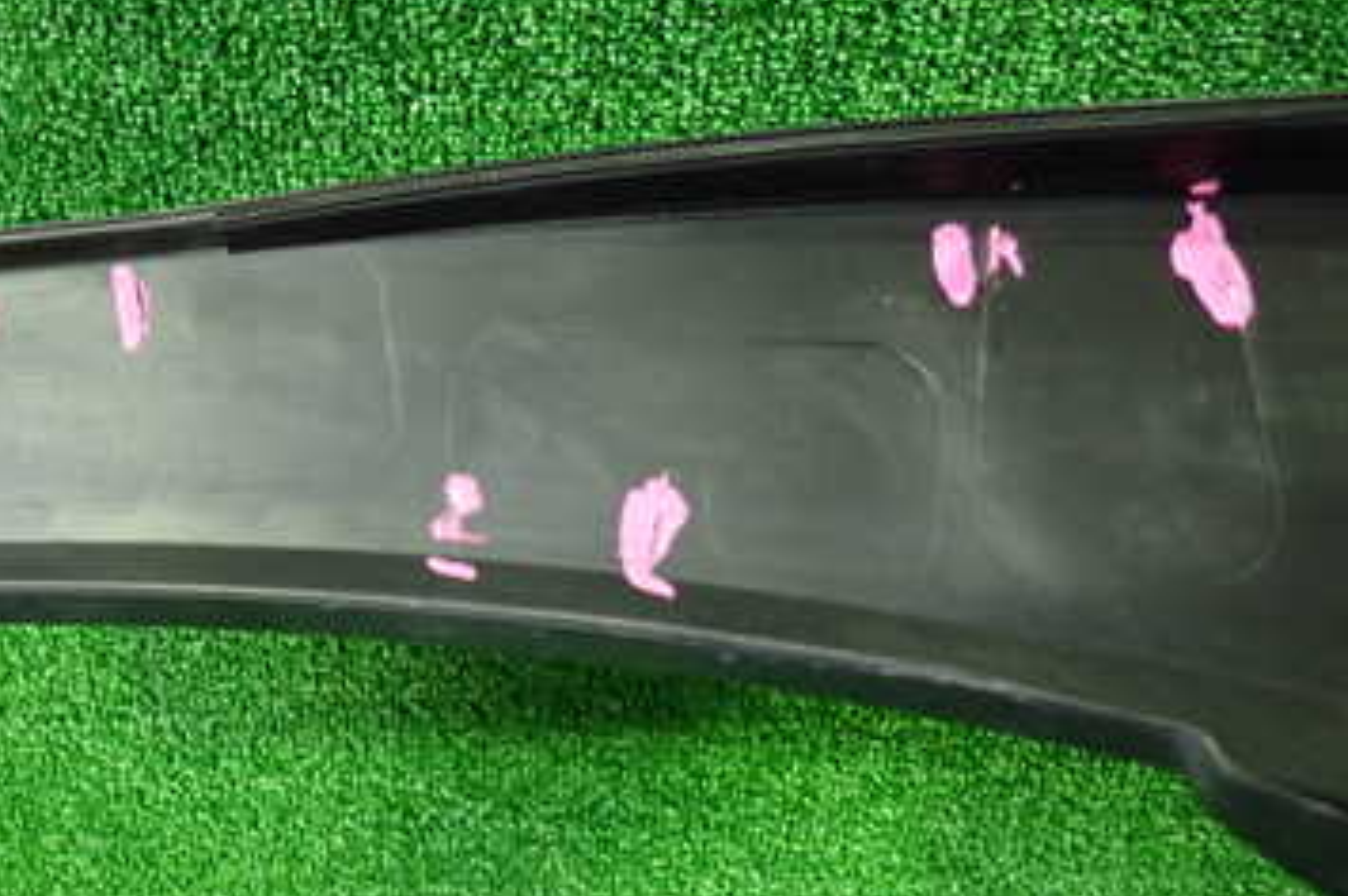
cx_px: 213
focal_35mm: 44
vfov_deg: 30.5
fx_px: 1646
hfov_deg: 42.0
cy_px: 437
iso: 640
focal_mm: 4.5
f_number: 2
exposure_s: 1/30
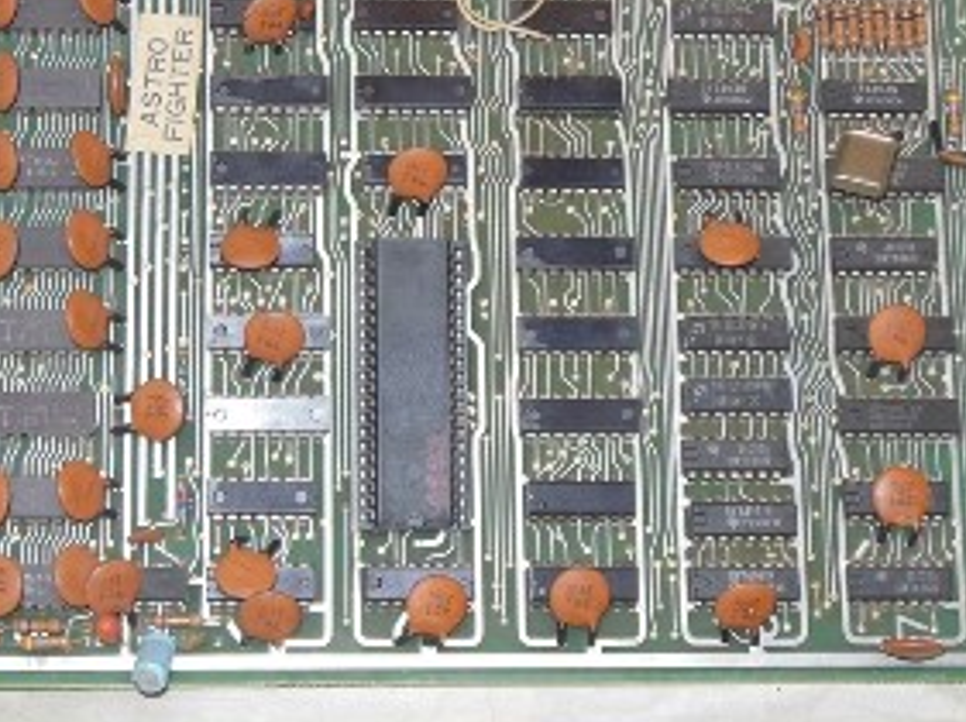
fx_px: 2536
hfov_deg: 21.5
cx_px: 375
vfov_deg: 16.1
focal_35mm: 91
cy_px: 213
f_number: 4.1
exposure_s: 1/60
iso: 200
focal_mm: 10.2
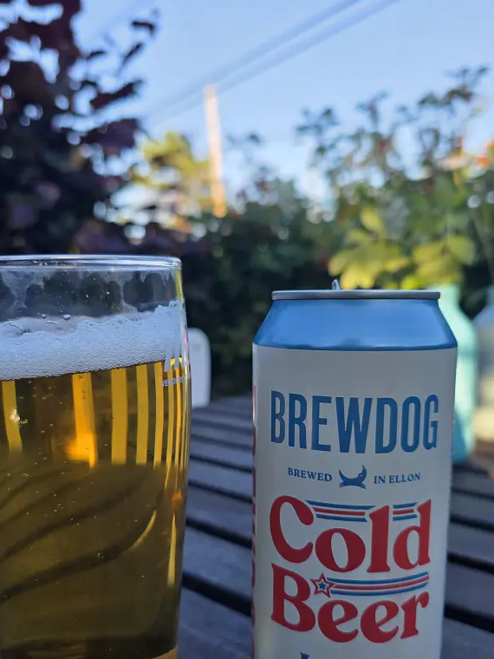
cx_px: 231
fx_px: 590
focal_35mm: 31
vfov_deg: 57.9
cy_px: 395
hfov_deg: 45.4
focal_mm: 6.3
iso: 80
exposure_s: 1/1272
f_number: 1.7
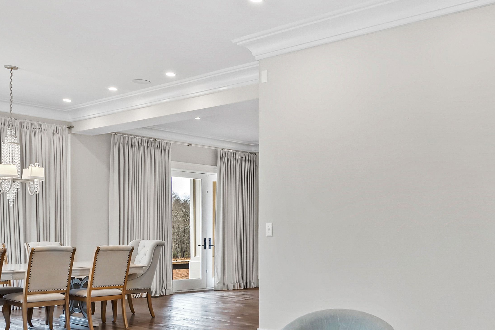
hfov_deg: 47.2
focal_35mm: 38
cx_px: 415
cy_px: 226
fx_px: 522
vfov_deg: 34.6
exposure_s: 1/1.25
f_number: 8
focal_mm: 10
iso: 100
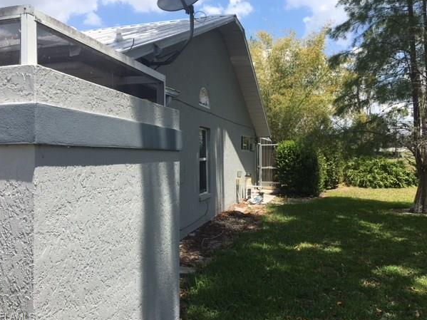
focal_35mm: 31
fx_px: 382
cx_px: 210
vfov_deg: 45.4
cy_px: 153
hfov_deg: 58.4
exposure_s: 1/1183
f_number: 2.2
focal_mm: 4.15
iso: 25
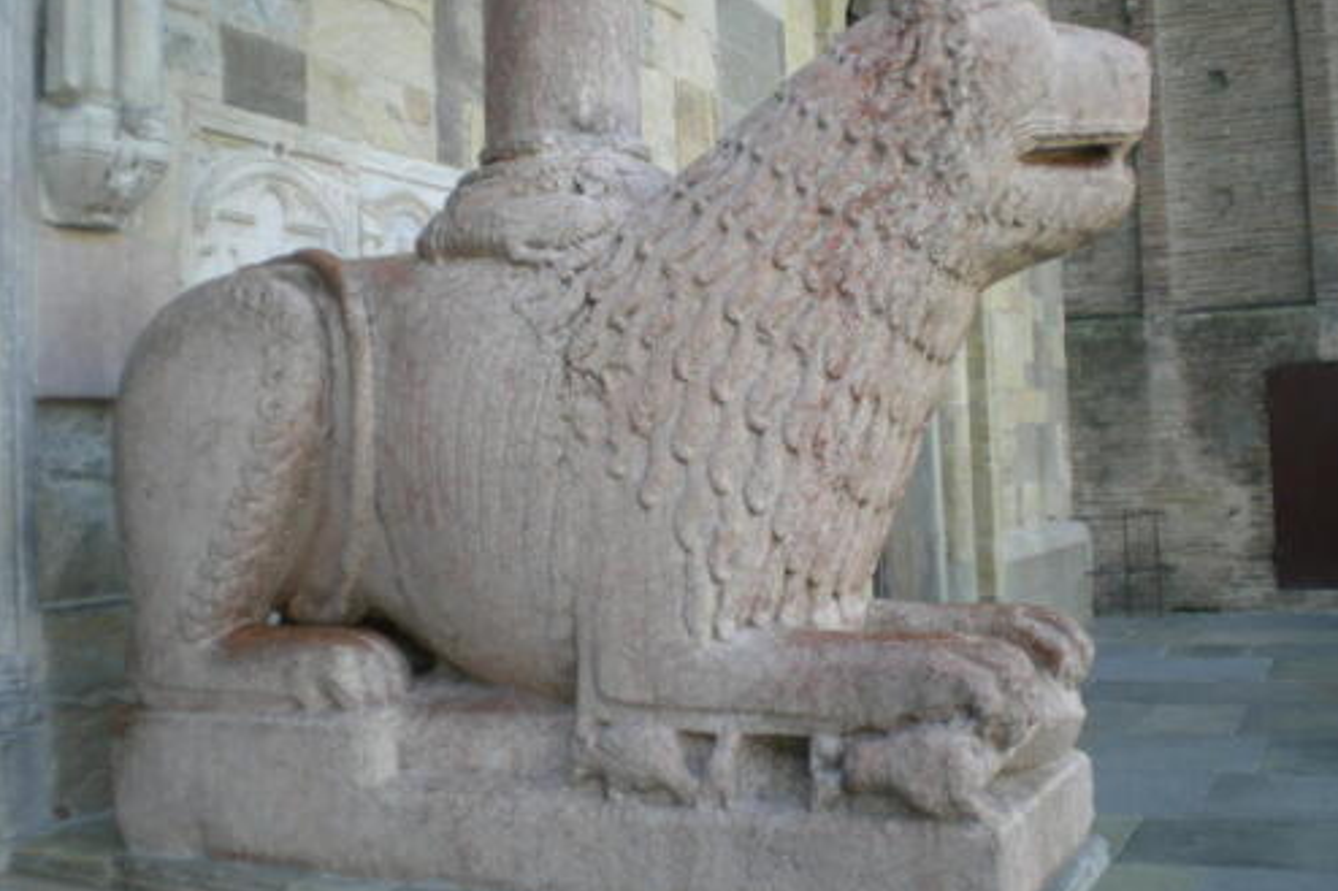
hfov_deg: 48.5
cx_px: 672
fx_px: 1486
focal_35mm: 40
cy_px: 410
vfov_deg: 33.4
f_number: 3.1
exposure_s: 1/100
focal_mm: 6.3
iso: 50
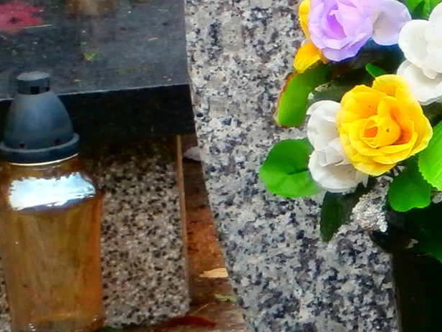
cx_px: 960
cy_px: -141
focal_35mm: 330
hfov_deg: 5.8
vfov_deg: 4.5
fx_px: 4214
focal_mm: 12.1
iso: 100
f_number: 4.7
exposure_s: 1/200
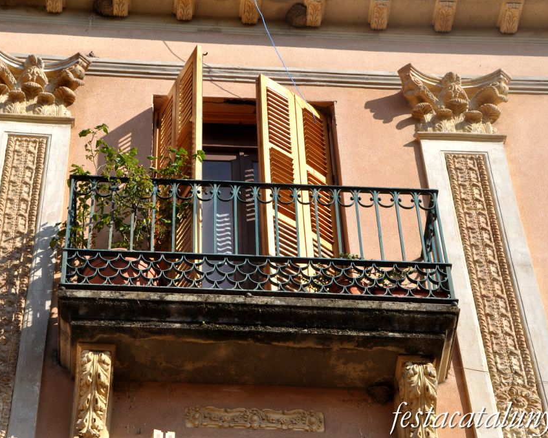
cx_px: 244
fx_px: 1655
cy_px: 219
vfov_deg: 15.1
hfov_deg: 18.8
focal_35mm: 102
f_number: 11
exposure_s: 1/500
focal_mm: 60
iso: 500
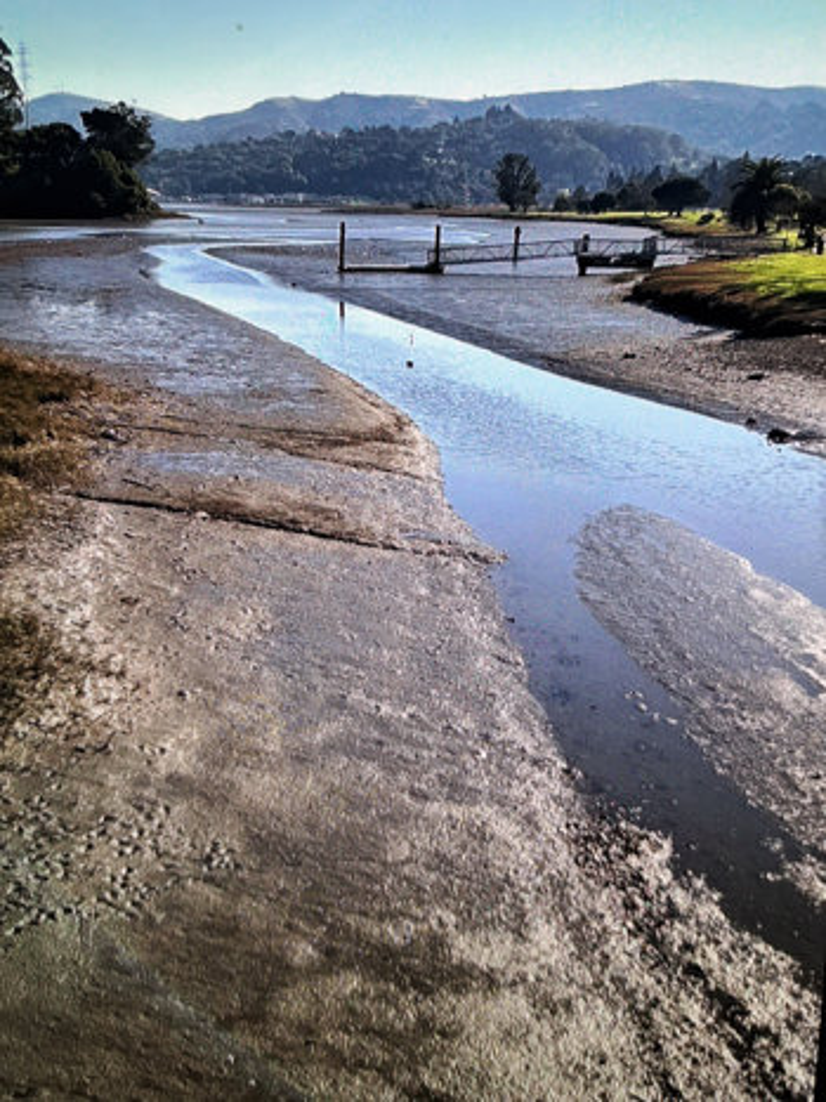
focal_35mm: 24
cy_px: 551
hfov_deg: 56.8
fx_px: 764
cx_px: 413
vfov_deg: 71.6
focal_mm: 5.2
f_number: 1.8
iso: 50
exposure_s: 1/60
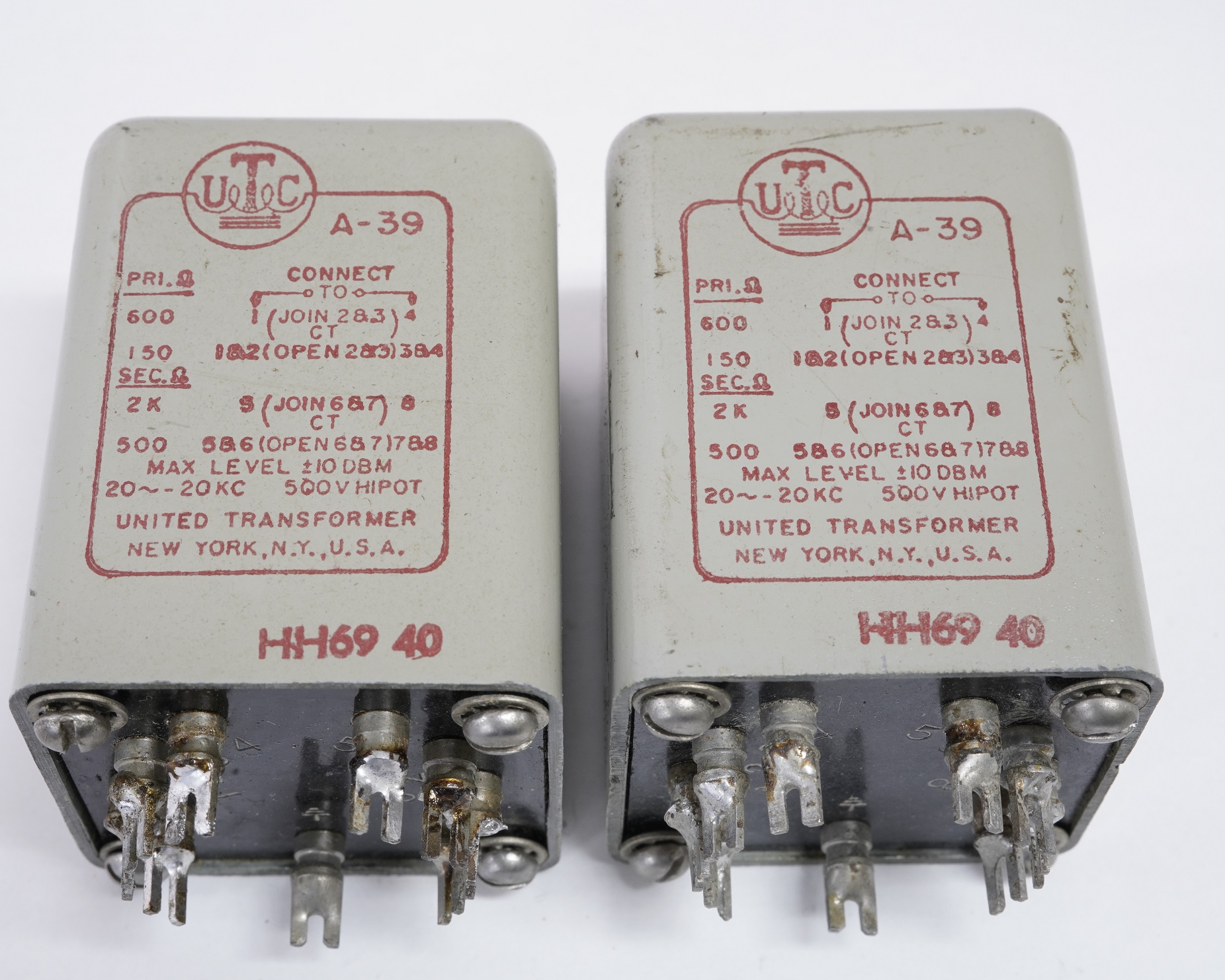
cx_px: 579
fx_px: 2067
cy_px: 490
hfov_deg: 33.0
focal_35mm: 57
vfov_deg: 26.7
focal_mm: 50
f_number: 14
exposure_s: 1/1.6
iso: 800
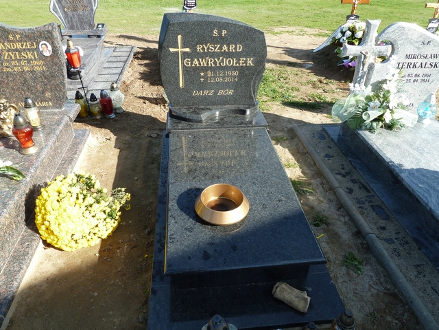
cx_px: 220
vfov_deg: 54.9
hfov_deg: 69.4
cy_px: 165
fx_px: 317
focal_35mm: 25
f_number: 4
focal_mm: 4.1
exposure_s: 1/200
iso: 80
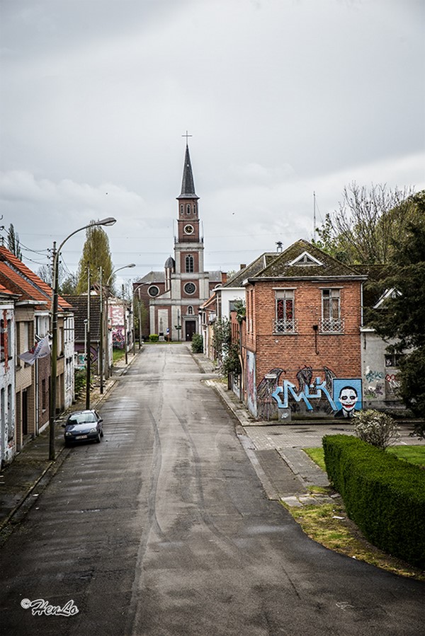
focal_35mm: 70
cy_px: 318
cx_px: 212
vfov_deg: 28.8
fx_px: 1239
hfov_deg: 19.5
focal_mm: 70
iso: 160
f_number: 8
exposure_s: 1/250
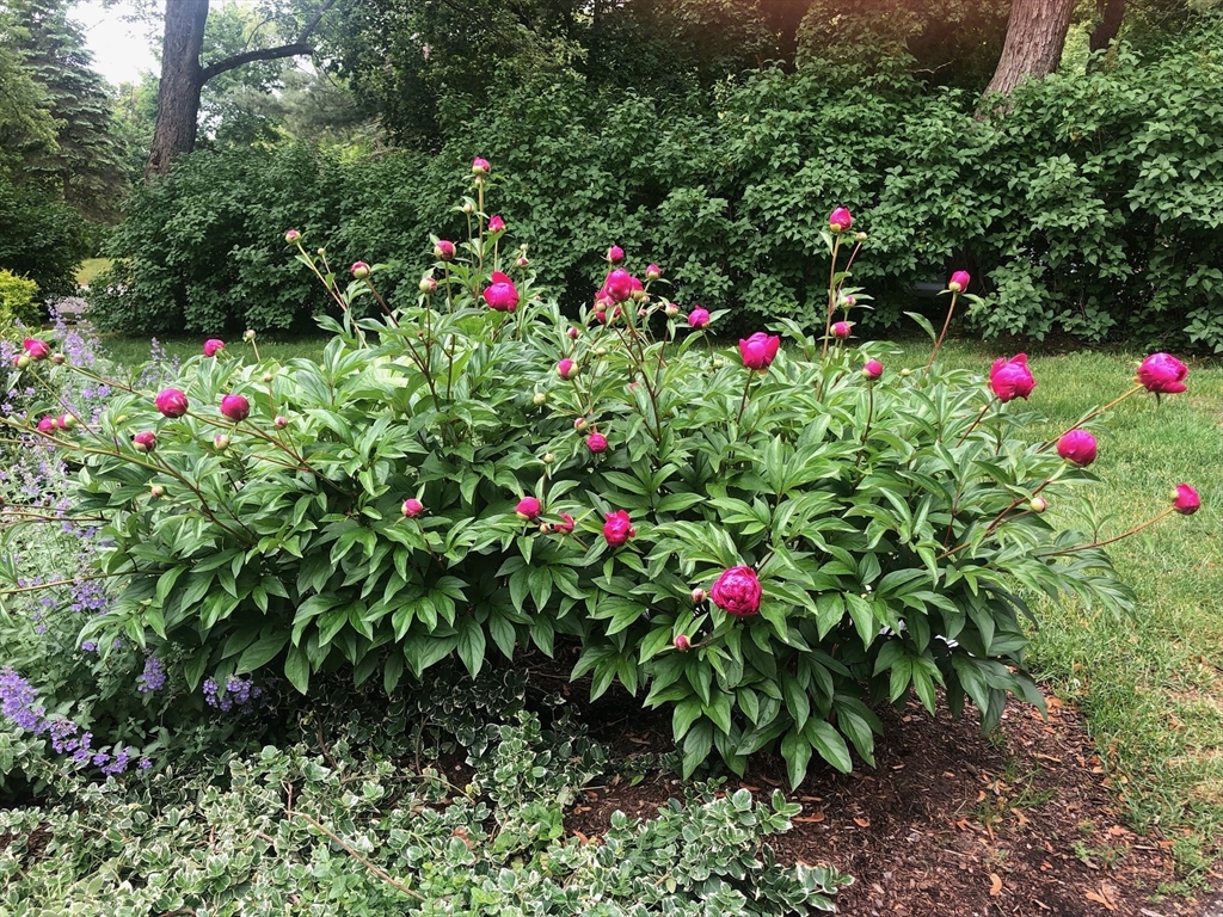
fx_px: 989
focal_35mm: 28
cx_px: 612
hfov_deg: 63.4
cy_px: 458
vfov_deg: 49.7
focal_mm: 3.99
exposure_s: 1/195
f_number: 1.8
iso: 20
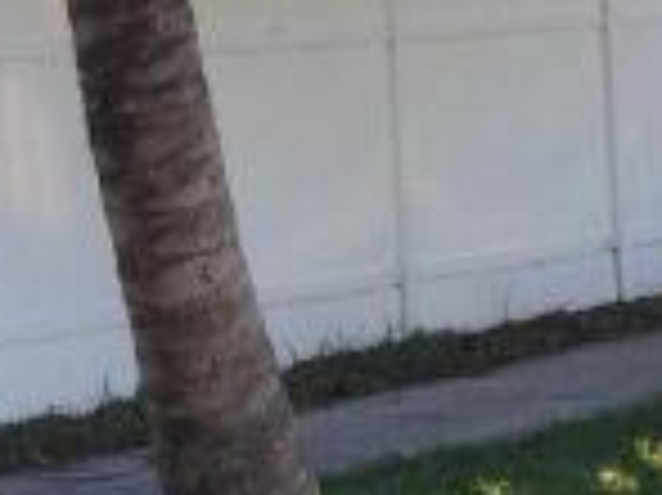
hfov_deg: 9.2
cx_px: 149
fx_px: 4127
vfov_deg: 6.8
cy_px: 32
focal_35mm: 216
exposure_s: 1/212
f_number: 2.4
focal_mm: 3.3
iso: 25
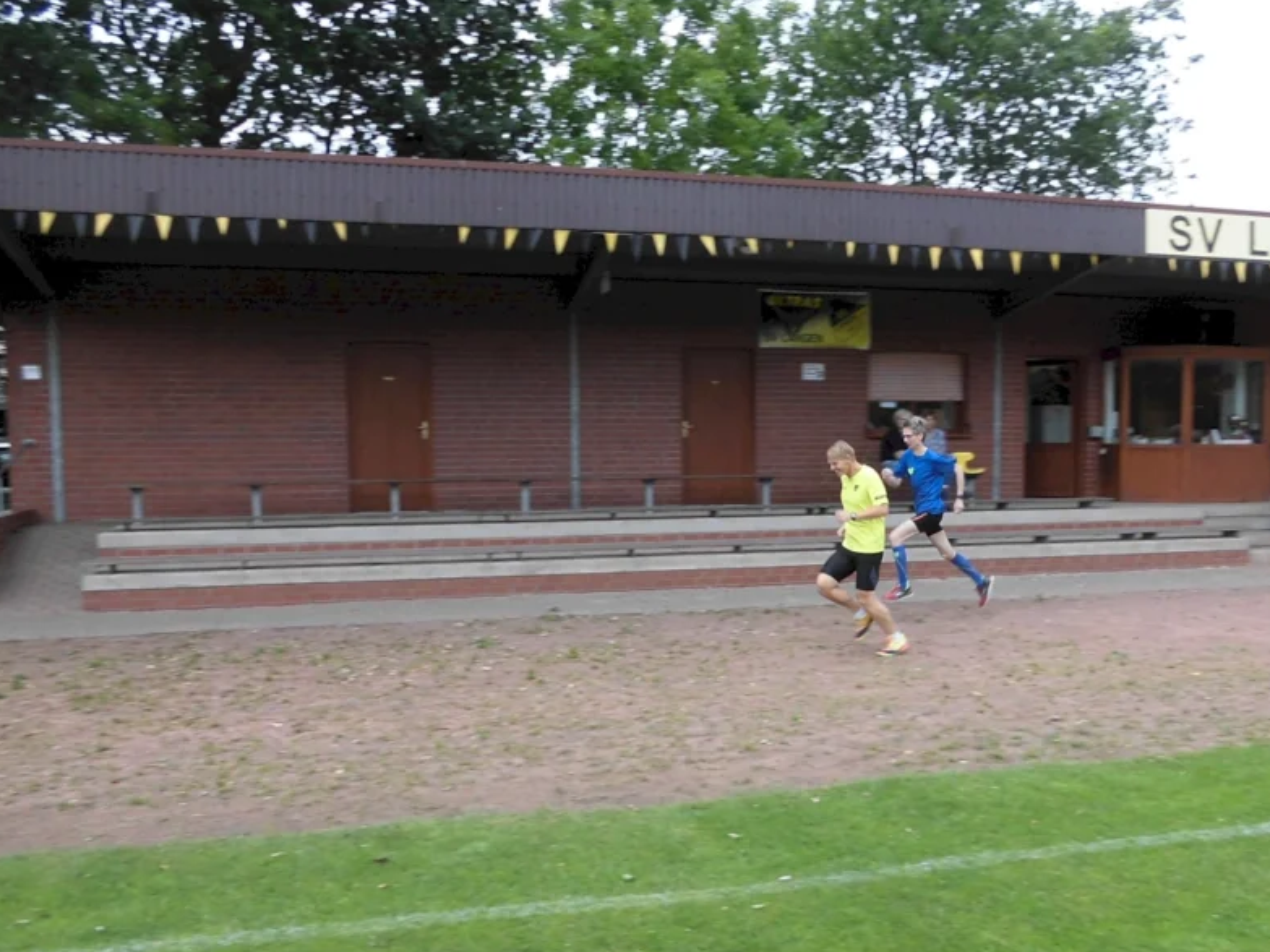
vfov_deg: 41.7
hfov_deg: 53.7
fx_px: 1247
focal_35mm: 34
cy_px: 543
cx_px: 736
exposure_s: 1/100
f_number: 3.2
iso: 100
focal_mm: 4.6
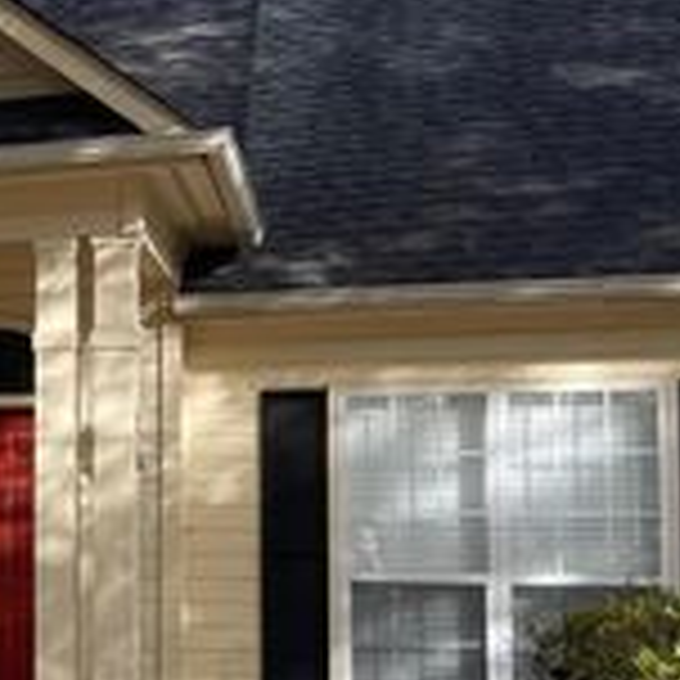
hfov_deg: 19.3
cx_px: -396
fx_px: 1689
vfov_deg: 22.7
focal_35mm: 76
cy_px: 448
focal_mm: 5.1
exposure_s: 1/596
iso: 32
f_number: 1.6
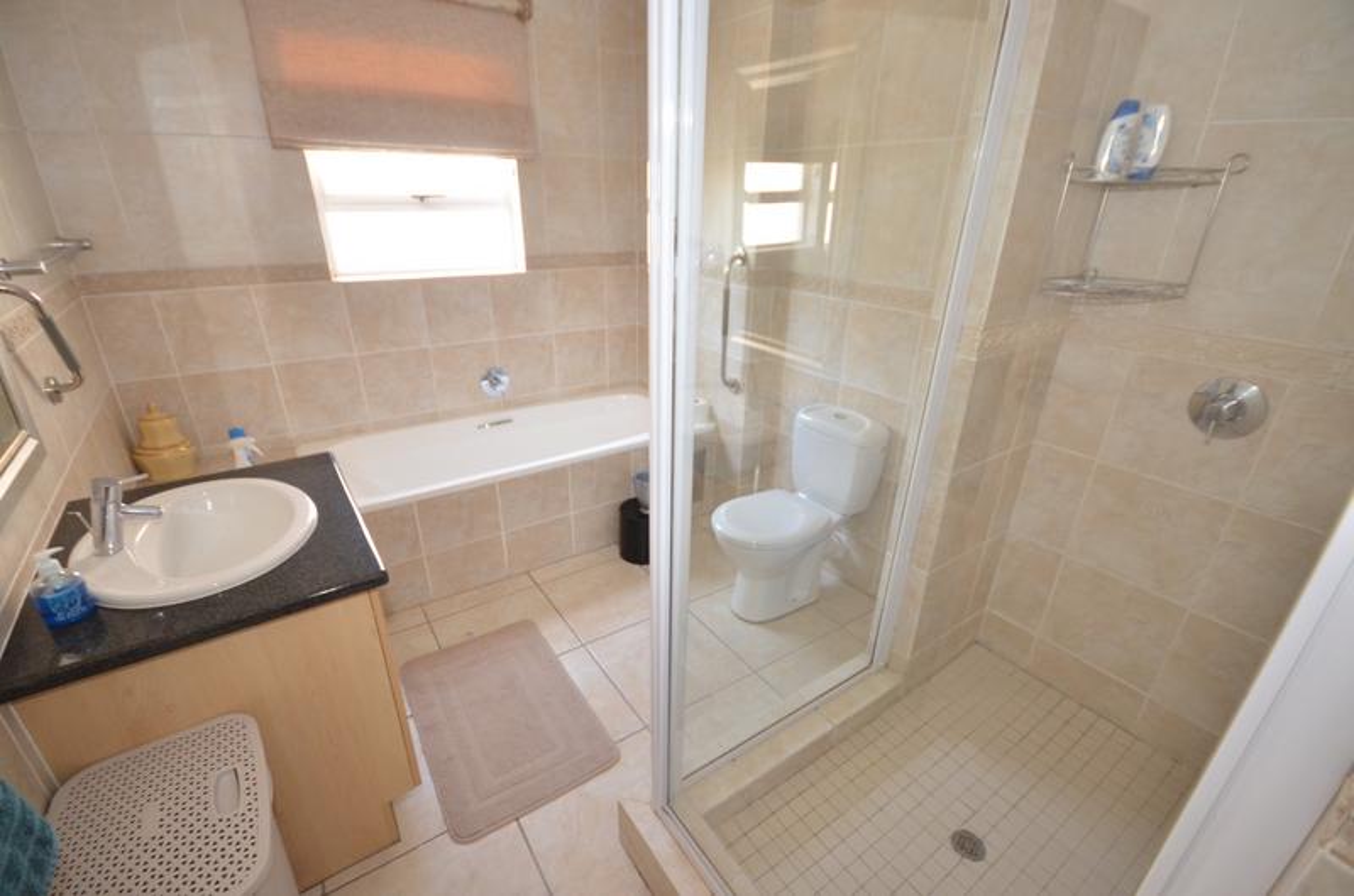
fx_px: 563
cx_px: 677
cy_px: 448
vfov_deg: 77.1
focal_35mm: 15
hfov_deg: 100.5
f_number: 4
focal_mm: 10
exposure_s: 1/60
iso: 800
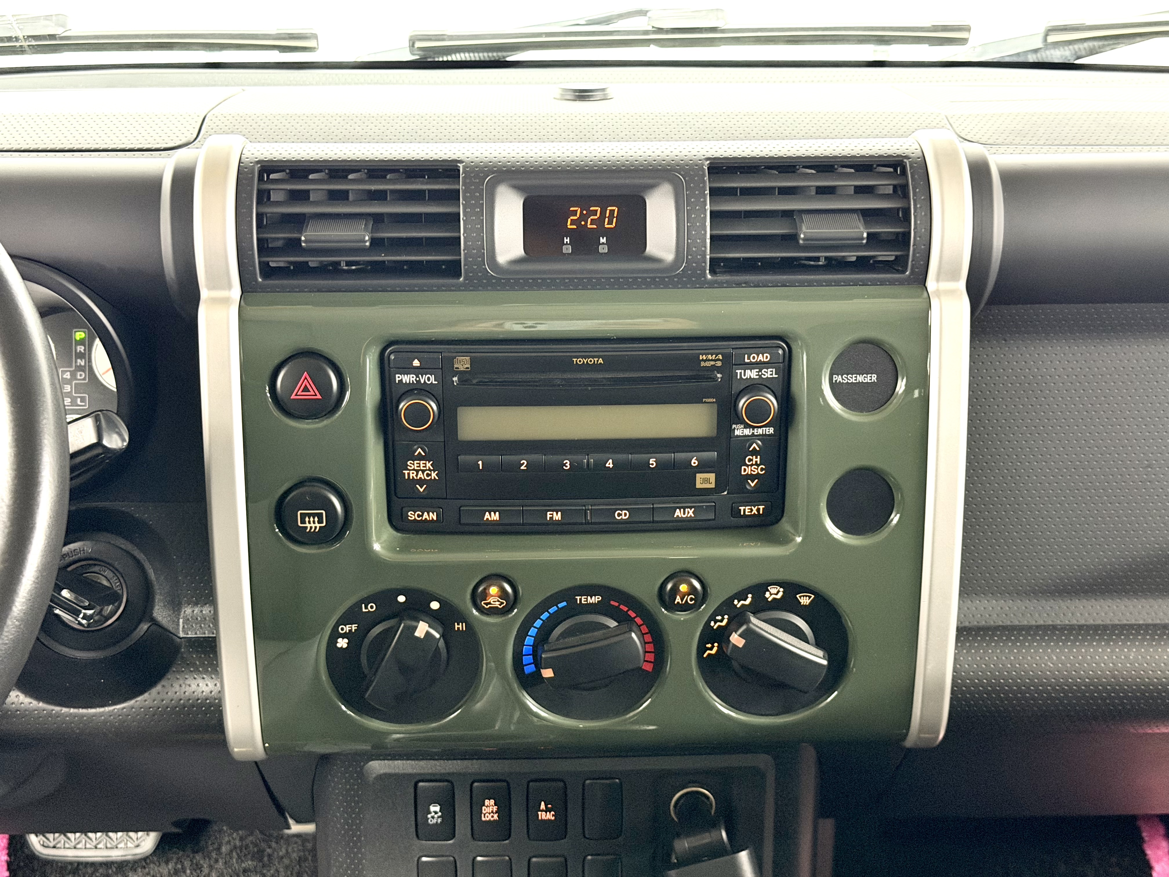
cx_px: 584
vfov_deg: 30.3
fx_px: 1621
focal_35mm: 48
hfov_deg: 39.7
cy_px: 438
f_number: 1.78
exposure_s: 1/25
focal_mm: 6.76
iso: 500
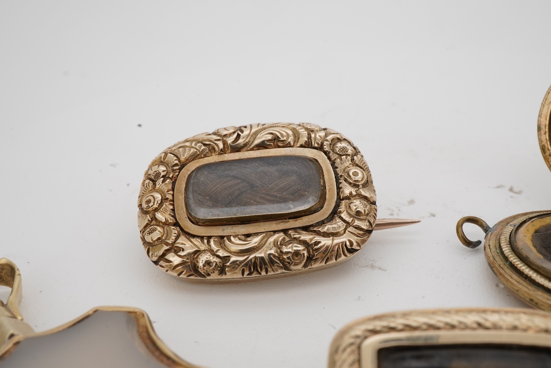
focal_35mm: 45
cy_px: 184
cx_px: 276
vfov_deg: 29.9
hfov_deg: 43.6
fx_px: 689
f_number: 22
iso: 400
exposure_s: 1/125
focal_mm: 30
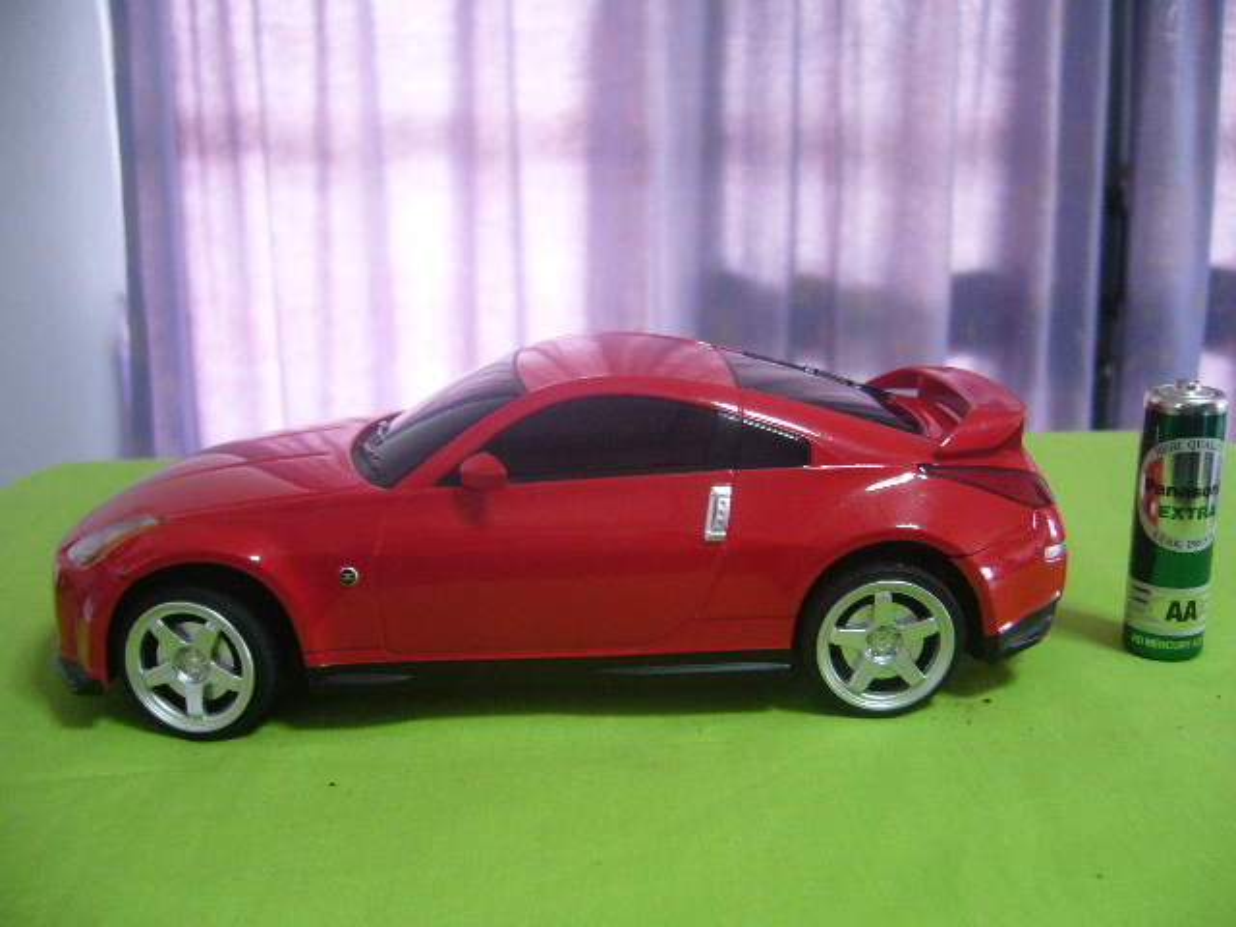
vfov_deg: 40.7
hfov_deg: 52.6
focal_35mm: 35
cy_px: 464
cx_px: 618
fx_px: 1250
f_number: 2.8
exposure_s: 1/8
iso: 200
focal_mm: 5.8
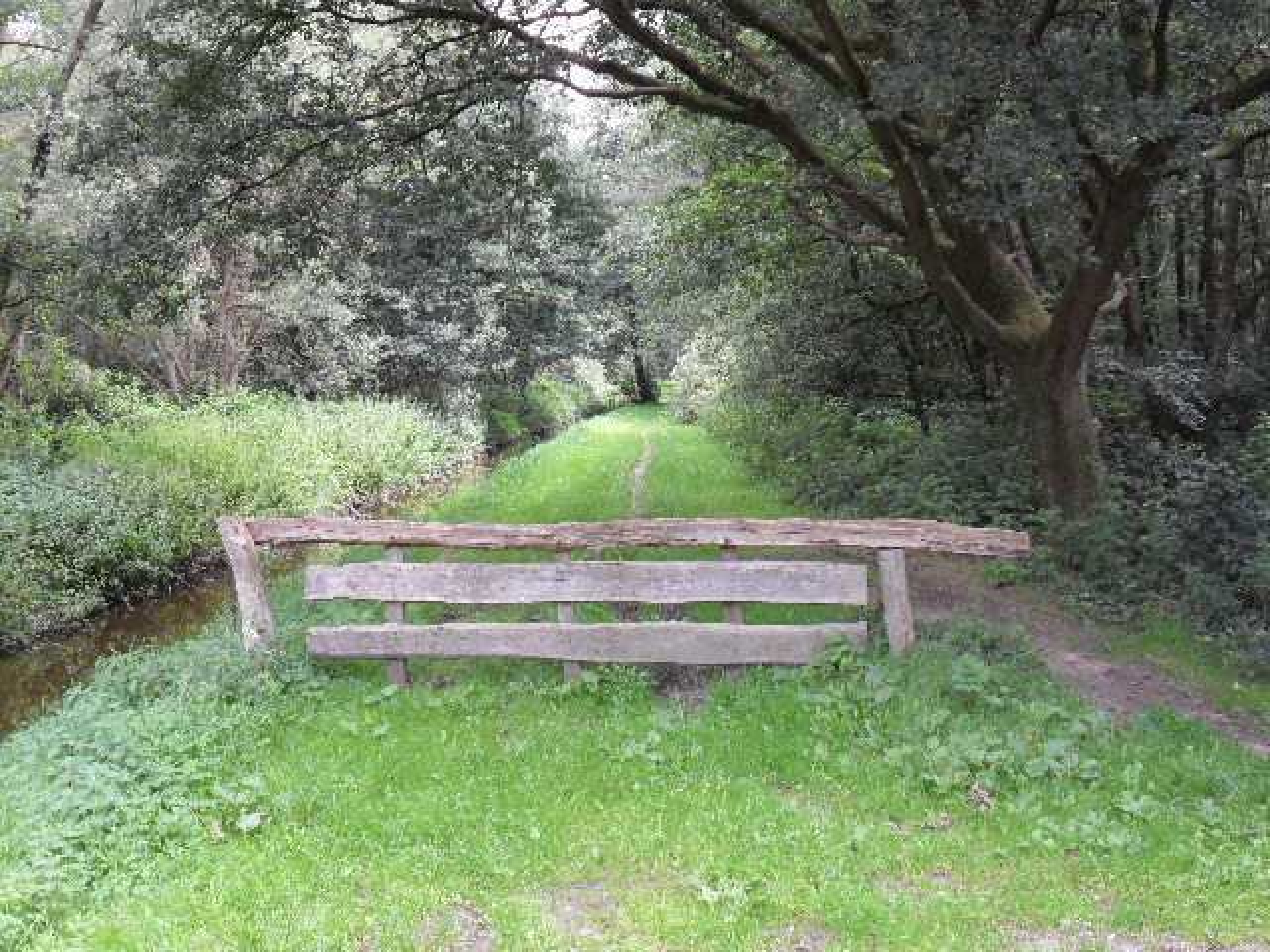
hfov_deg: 42.9
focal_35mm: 44
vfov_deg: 32.9
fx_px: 1614
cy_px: 476
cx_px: 635
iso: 100
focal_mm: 7.8
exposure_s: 1/45
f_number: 4.5
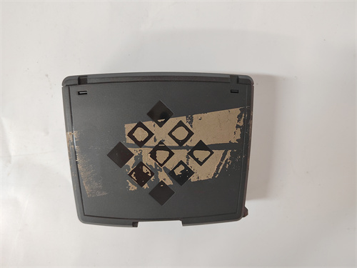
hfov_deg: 73.9
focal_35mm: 23
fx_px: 237
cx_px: 178
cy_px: 134
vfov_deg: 58.9
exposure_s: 1/50
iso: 1550
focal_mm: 5.52
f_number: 1.9
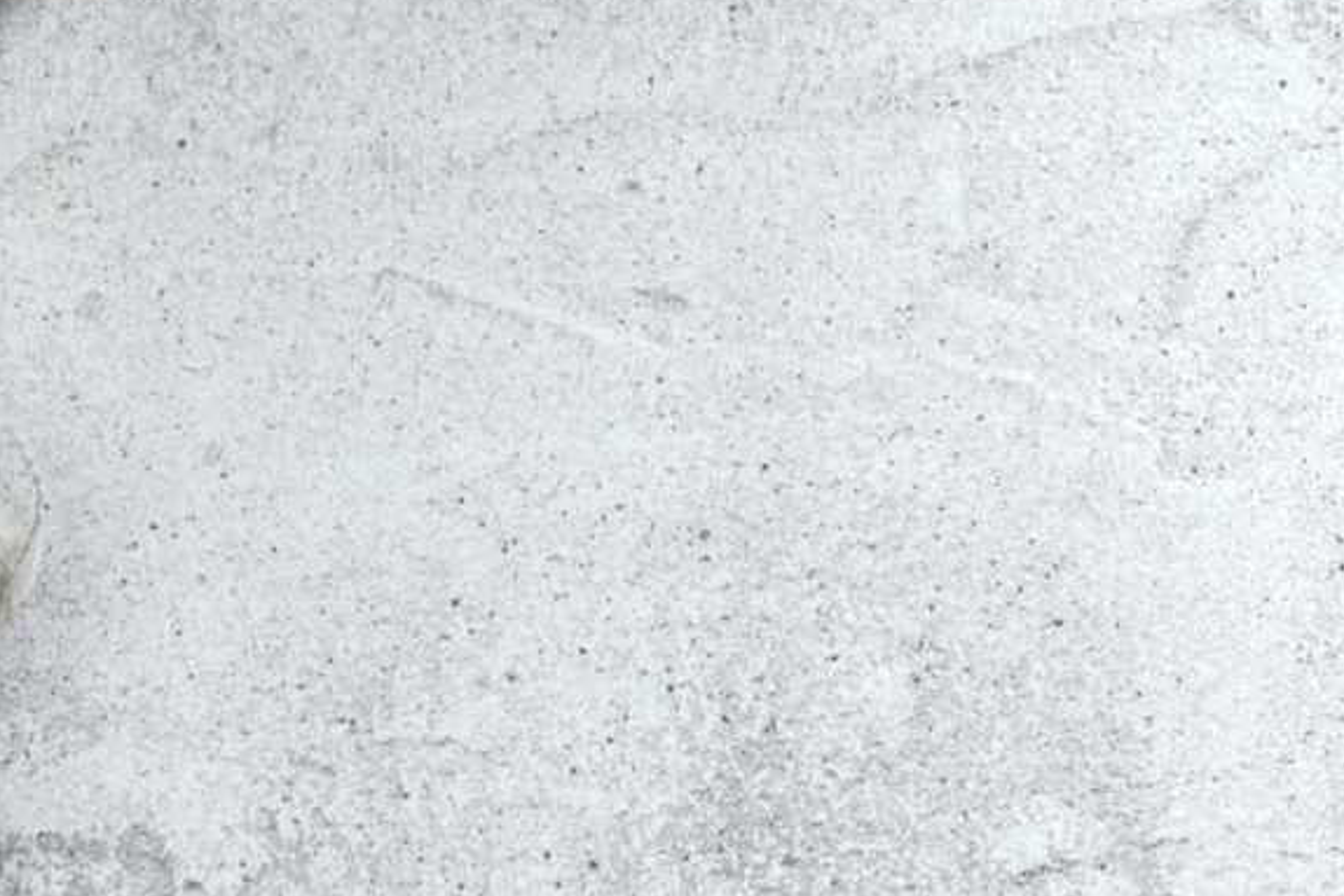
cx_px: -155
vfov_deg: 6.4
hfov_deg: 9.5
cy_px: 890
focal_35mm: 214
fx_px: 7991
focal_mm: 60
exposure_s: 1/160
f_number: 13
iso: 100
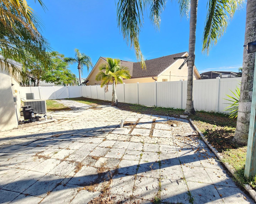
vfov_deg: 88.0
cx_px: 137
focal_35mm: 14
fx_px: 106
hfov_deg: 100.6
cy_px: 99
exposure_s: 1/319
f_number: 2.2
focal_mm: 2.2
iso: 50
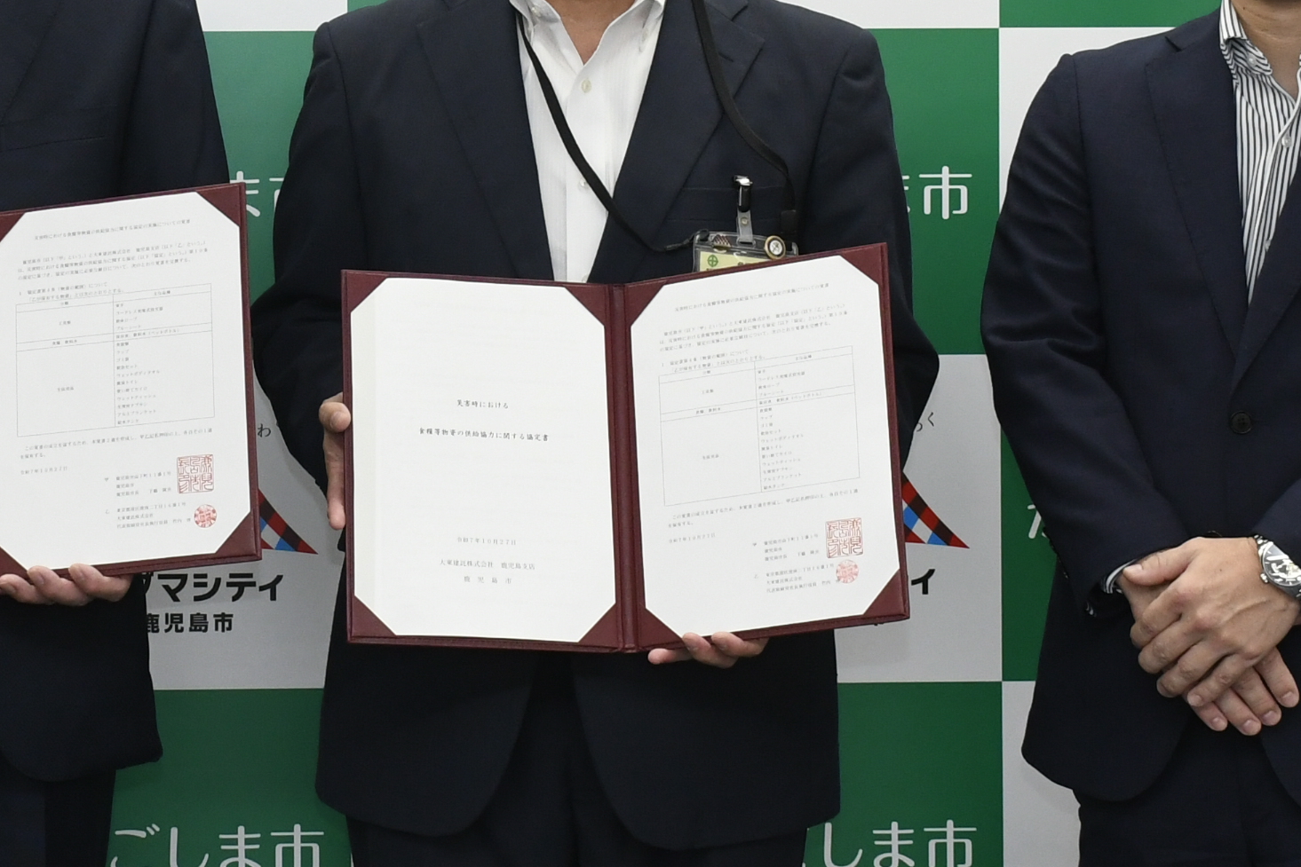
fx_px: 4120
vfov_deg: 11.9
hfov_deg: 17.8
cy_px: 110
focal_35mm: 114
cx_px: 334
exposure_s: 1/80
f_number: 6.3
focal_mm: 27
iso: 1250
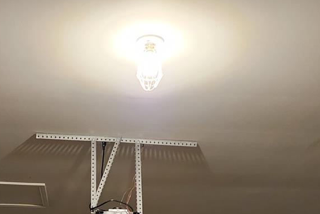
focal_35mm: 64
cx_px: 117
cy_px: 415
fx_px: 569
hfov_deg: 31.3
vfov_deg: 16.6
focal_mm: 6.4
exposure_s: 1/40
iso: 640
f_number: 1.8
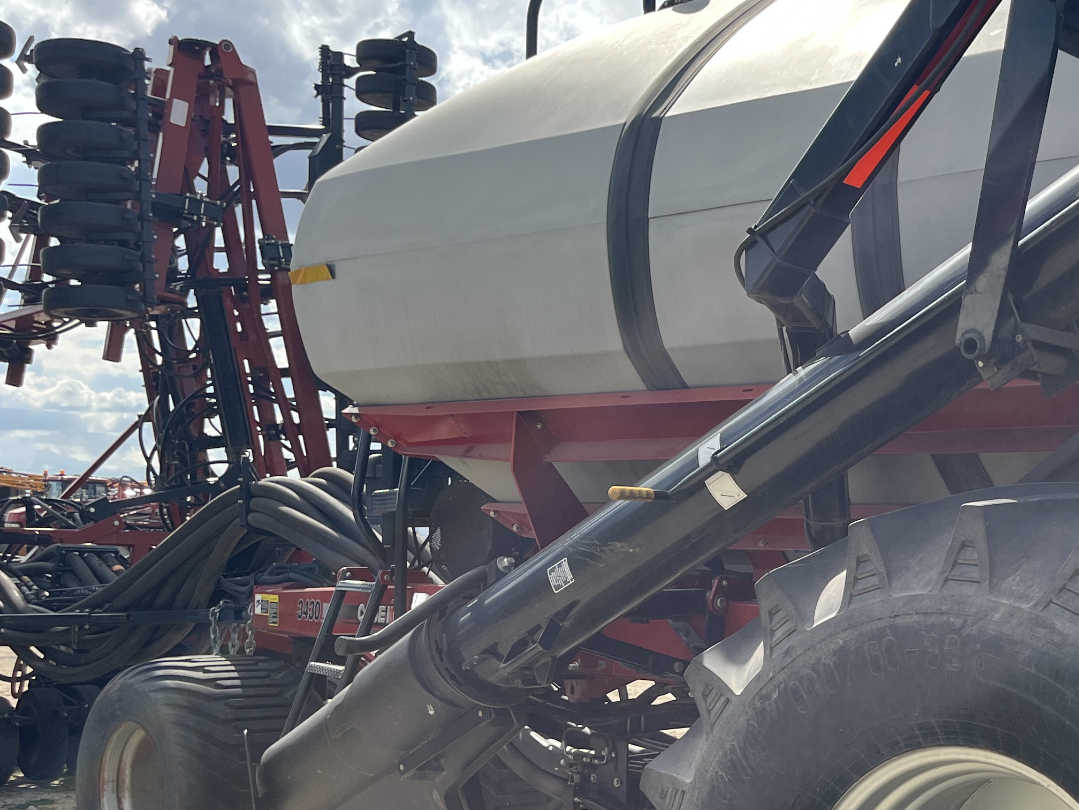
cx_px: 1035
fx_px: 1621
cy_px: 560
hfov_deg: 34.1
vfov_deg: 27.8
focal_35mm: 52
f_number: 1.6
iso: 50
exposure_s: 1/1862
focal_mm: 5.1
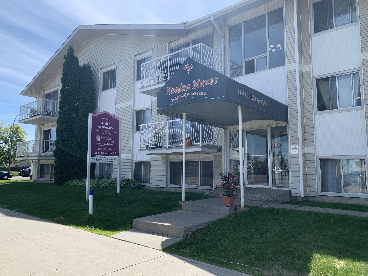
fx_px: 276
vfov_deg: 53.1
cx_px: 184
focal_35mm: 26
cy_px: 138
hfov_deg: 67.3
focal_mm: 4.25
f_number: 1.8
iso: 25
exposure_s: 1/1447
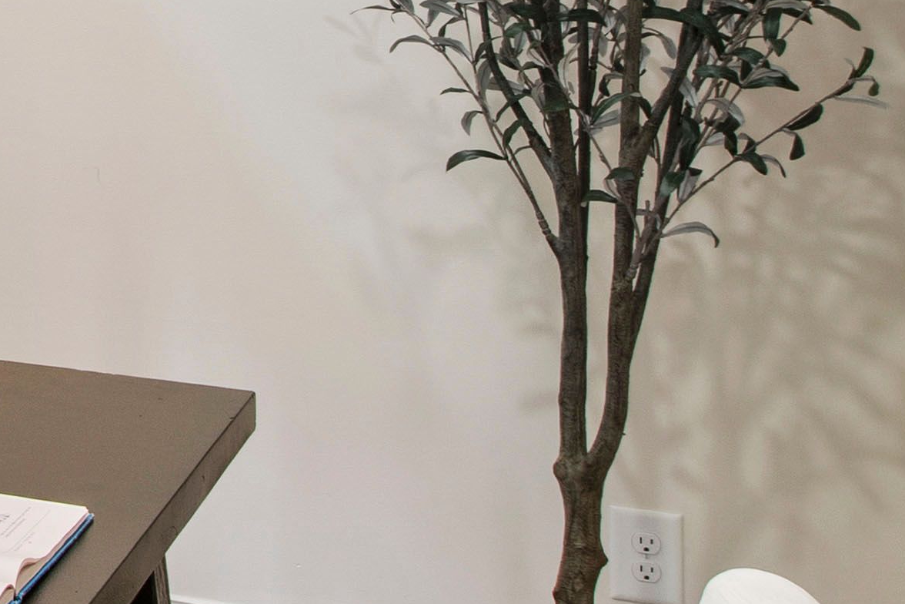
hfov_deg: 22.8
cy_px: -41
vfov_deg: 18.5
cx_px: -478
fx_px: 1785
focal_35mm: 71
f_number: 8
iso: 100
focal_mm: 10
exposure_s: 1
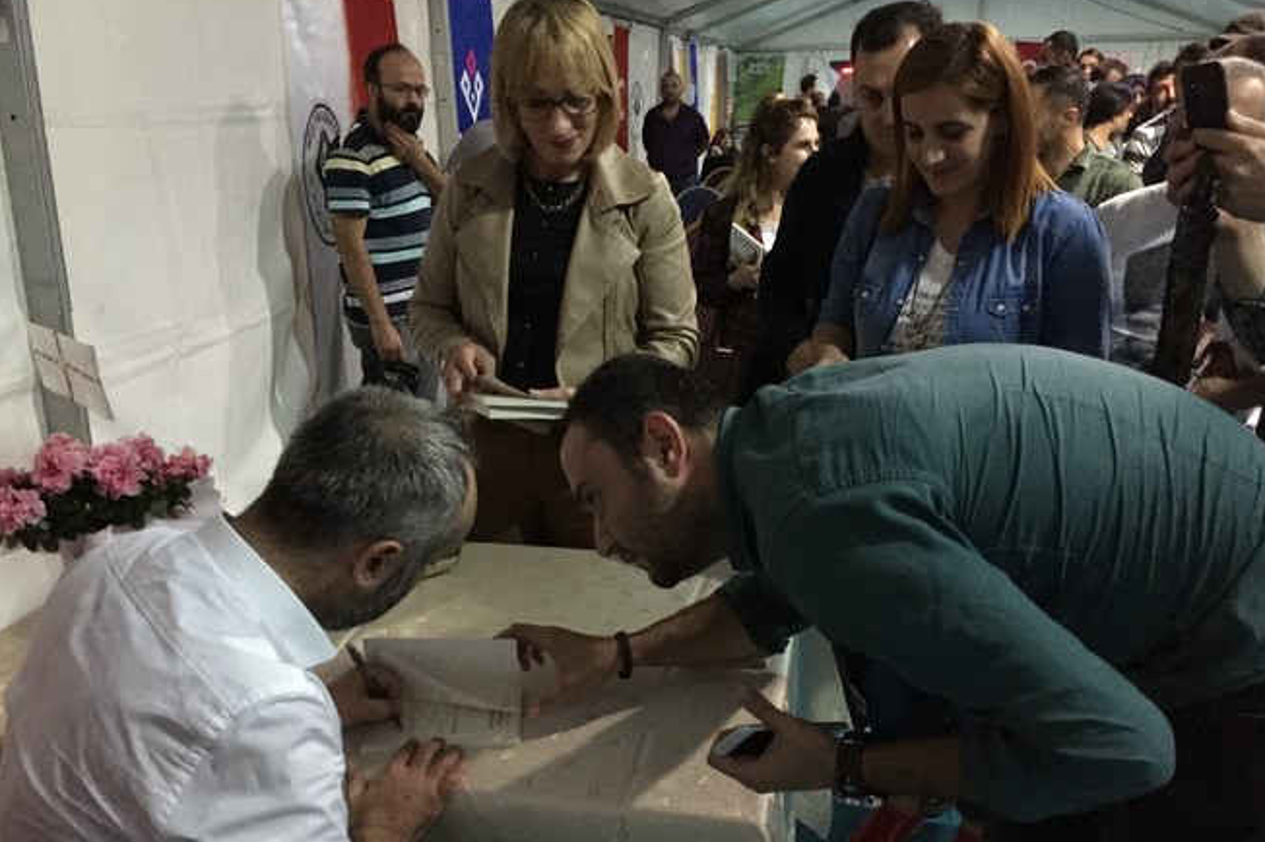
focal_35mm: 31
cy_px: 460
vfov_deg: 42.2
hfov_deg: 60.3
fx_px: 1089
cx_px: 631
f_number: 2.2
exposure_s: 1/8
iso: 200
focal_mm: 4.15
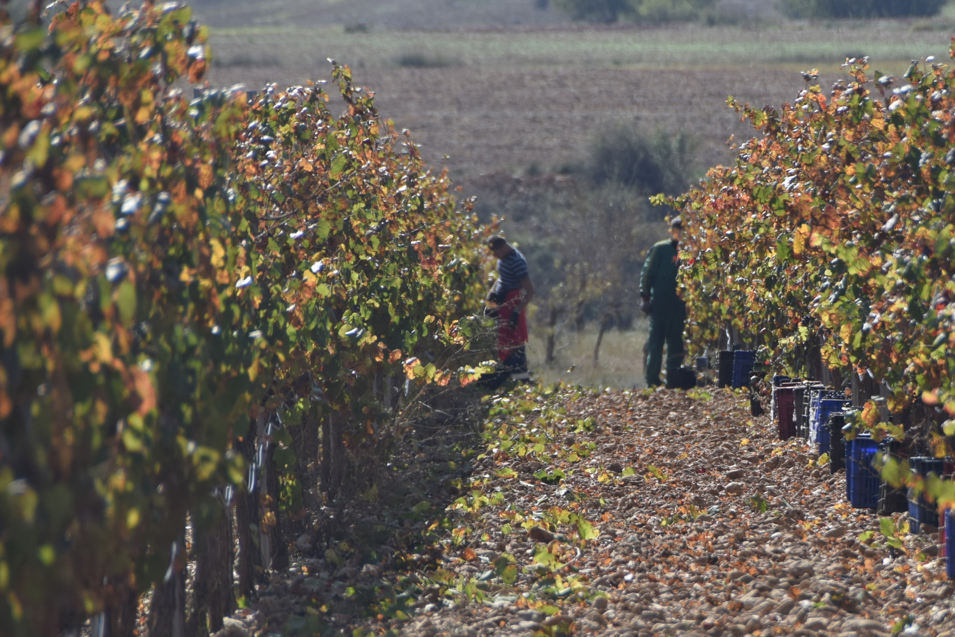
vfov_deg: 2.6
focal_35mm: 536
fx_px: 14218
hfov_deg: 3.8
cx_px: 731
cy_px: 381
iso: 100
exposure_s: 1/500
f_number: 5.6
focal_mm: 200
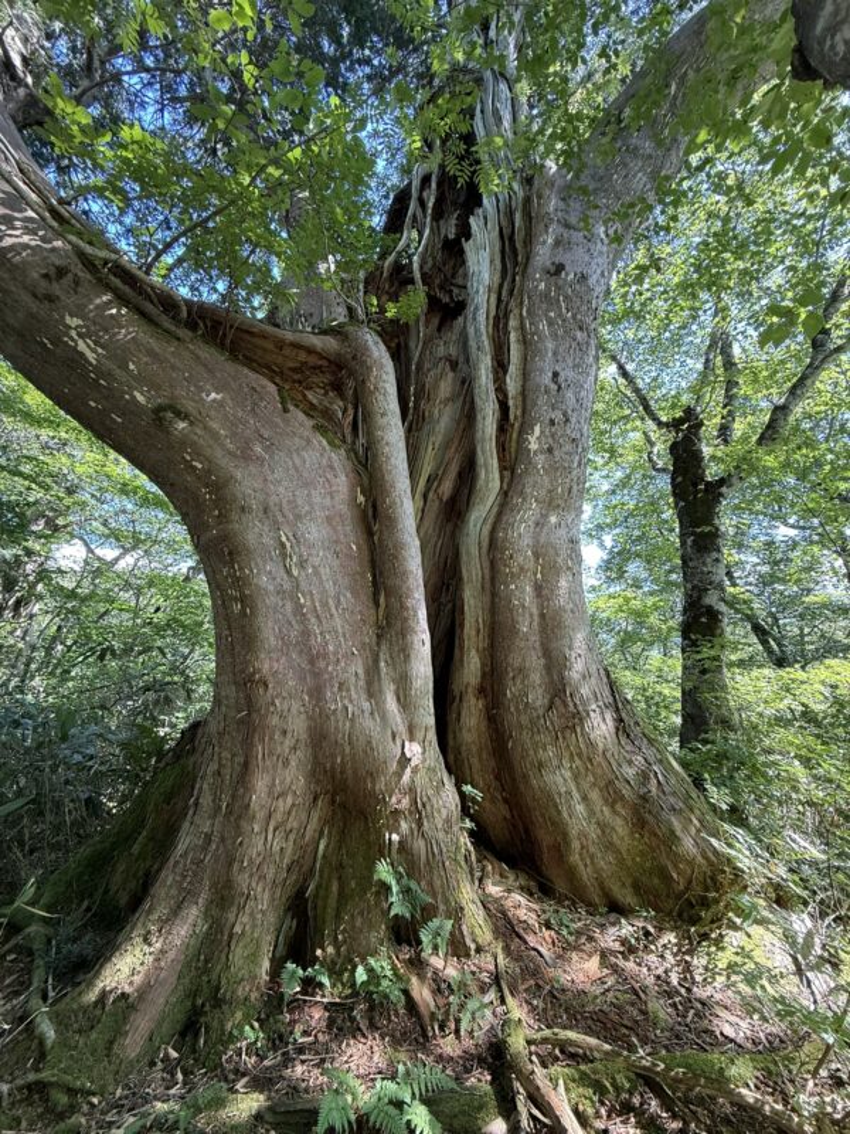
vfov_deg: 102.1
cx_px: 425
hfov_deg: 85.7
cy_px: 567
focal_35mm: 14
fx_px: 458
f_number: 2.2
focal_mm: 2.22
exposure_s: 1/99
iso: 160
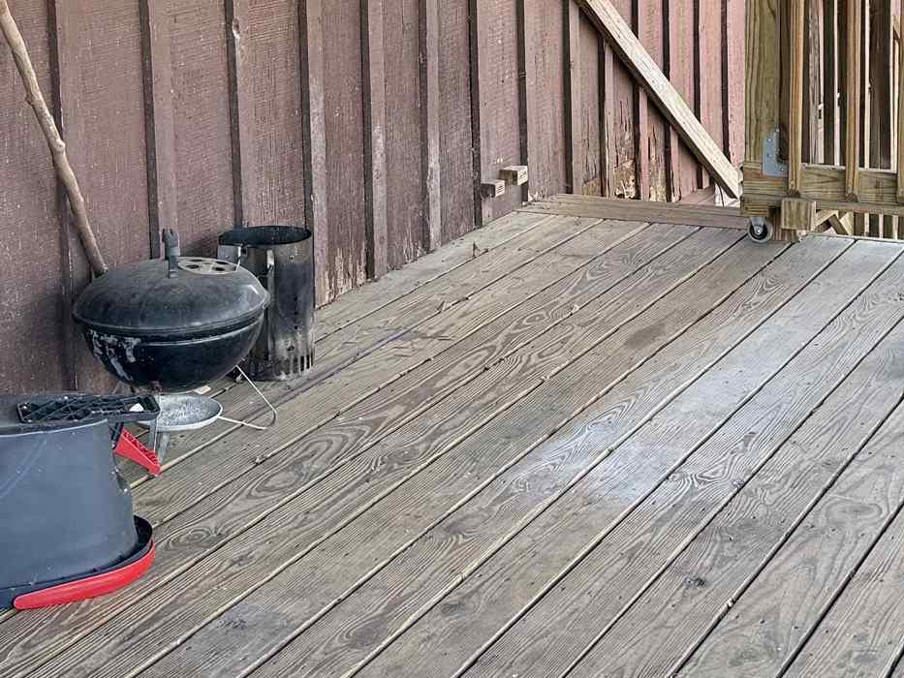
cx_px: 667
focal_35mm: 79
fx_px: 2063
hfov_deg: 24.5
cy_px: 46
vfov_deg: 18.3
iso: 100
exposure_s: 1/160
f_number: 1.78
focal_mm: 6.76
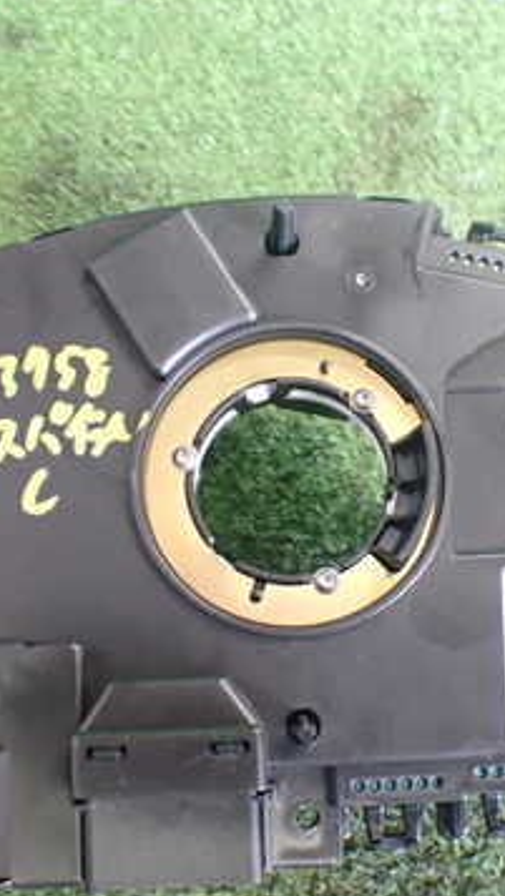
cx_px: 307
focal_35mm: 55
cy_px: 497
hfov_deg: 21.8
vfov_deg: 37.8
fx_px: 1308
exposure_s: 1/50
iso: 800
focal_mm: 5.4
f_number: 2.3
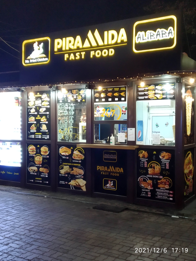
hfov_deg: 53.1
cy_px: 130
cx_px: 98
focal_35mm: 26
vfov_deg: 67.3
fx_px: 196
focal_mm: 3.82
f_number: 2.2
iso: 500
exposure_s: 1/20
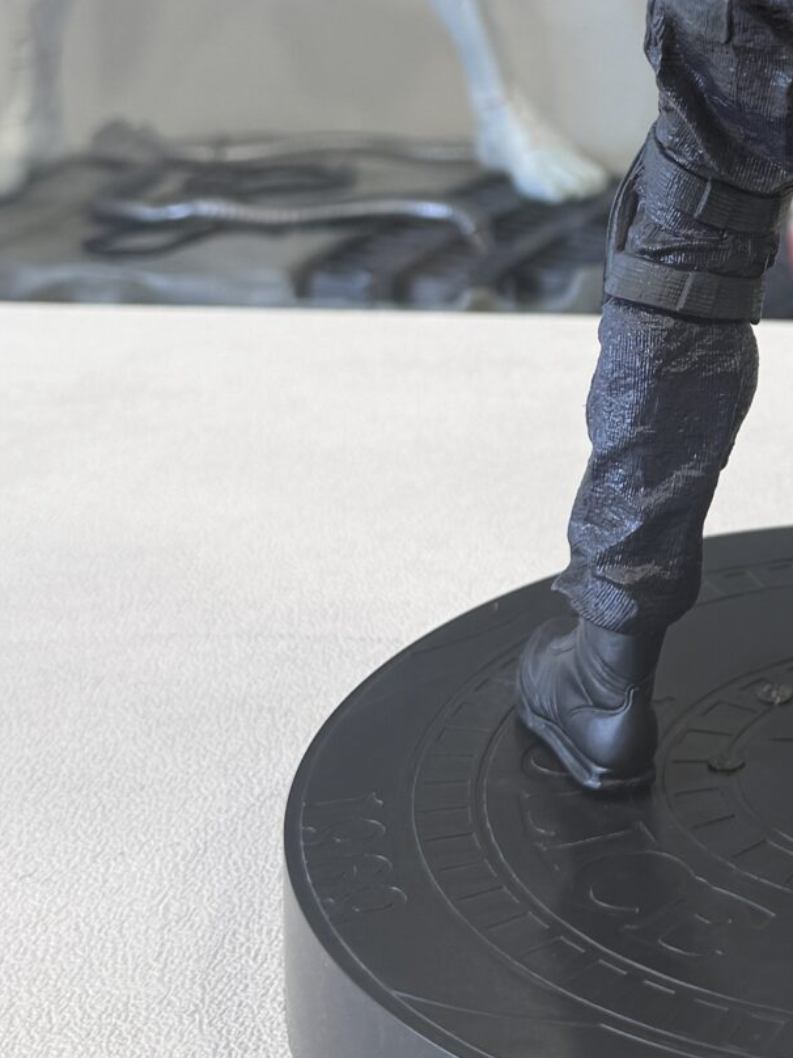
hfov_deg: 18.4
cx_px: 959
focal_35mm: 76
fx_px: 2321
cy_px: 139
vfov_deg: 25.0
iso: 64
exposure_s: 1/121
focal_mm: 6.76
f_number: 1.78
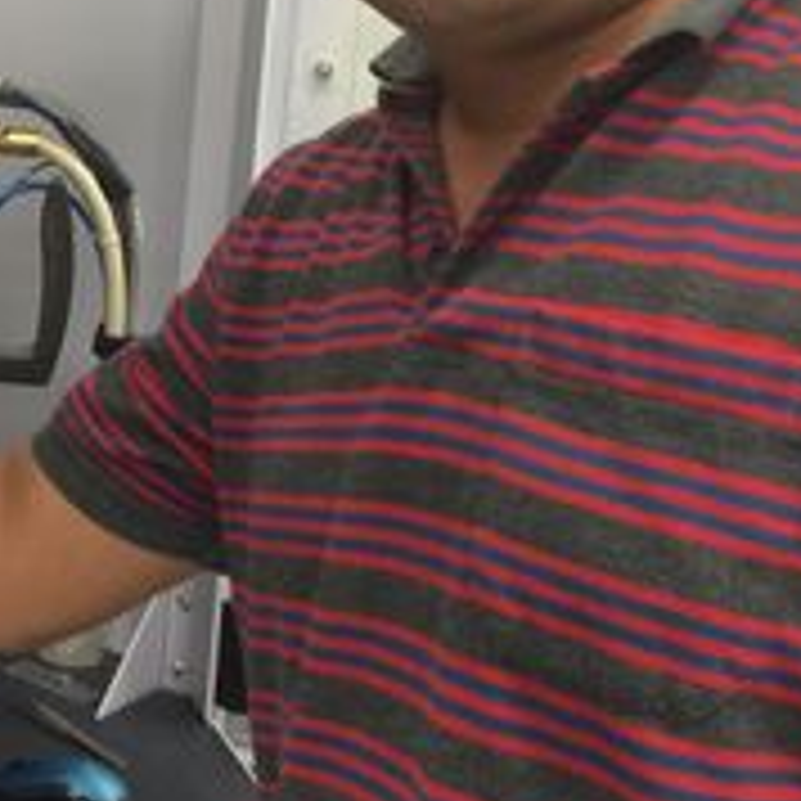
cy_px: 88
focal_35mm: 69
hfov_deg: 23.5
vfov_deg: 24.3
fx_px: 1806
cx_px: -79
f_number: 2.2
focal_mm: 4.15
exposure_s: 1/30
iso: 125
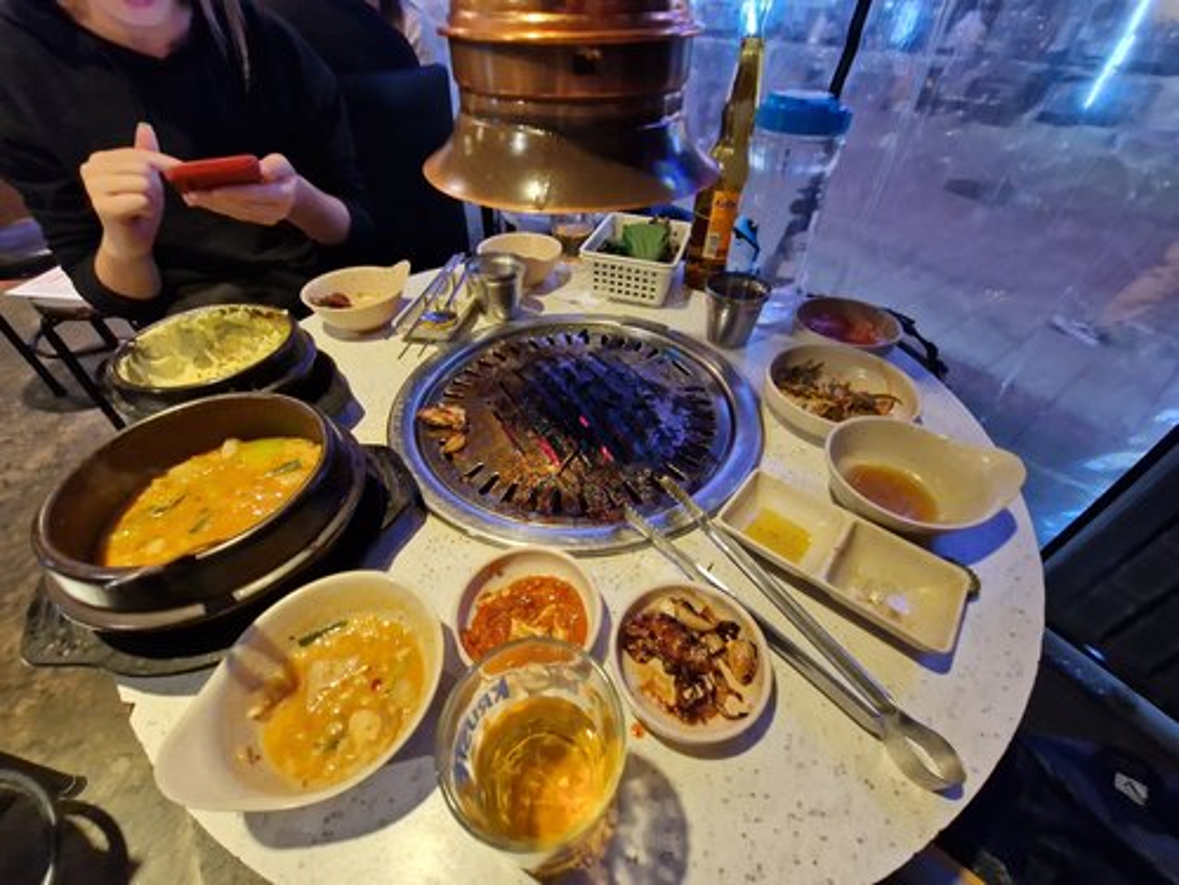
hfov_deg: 106.2
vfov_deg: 89.9
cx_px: 590
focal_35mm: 13
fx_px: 443
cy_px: 442
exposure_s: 1/30
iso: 400
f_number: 2.2
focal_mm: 2.2
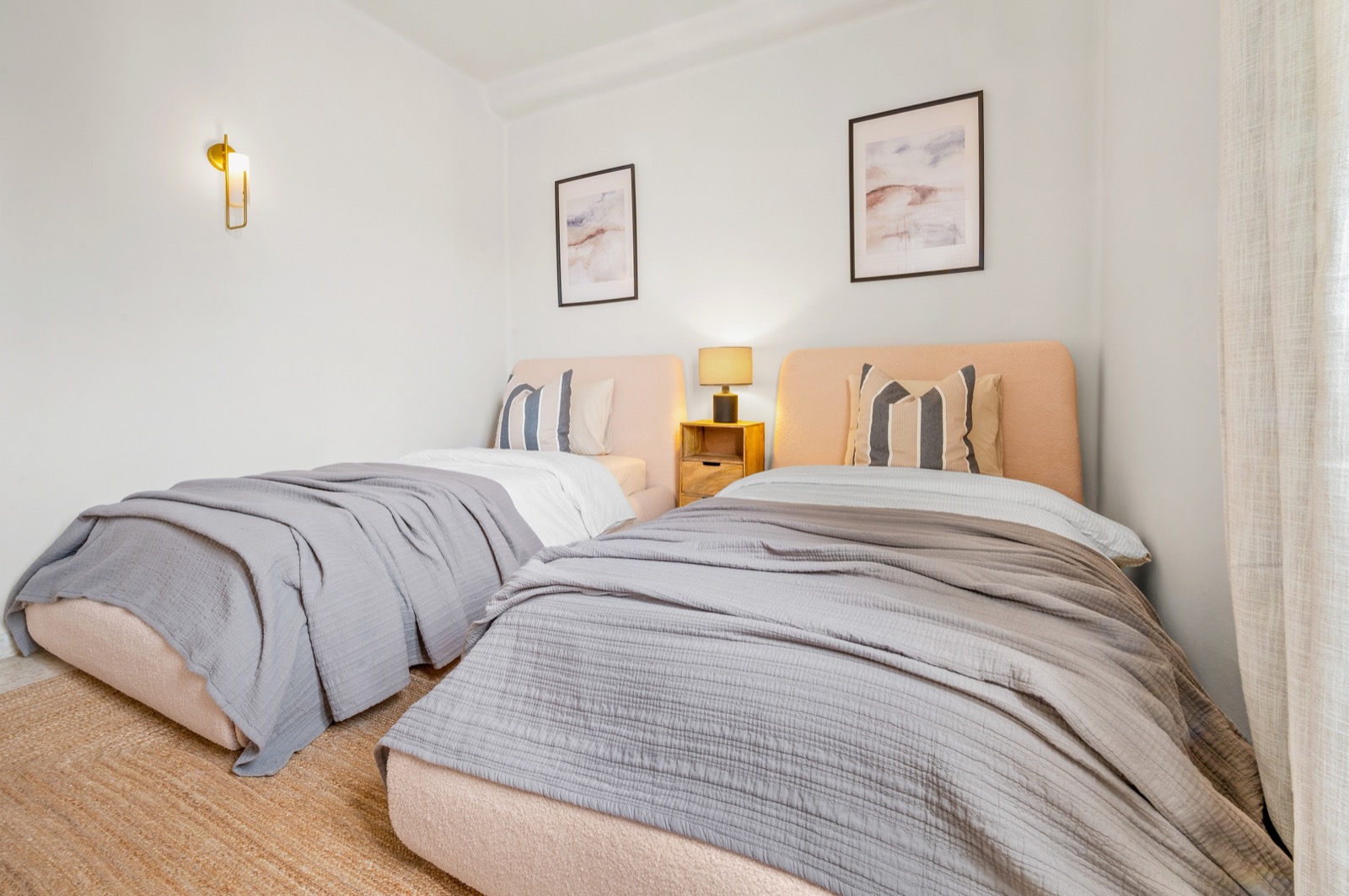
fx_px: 524
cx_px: 674
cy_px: 448
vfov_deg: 81.1
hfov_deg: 104.3
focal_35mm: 14
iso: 200
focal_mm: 14
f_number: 13
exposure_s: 1/1.67
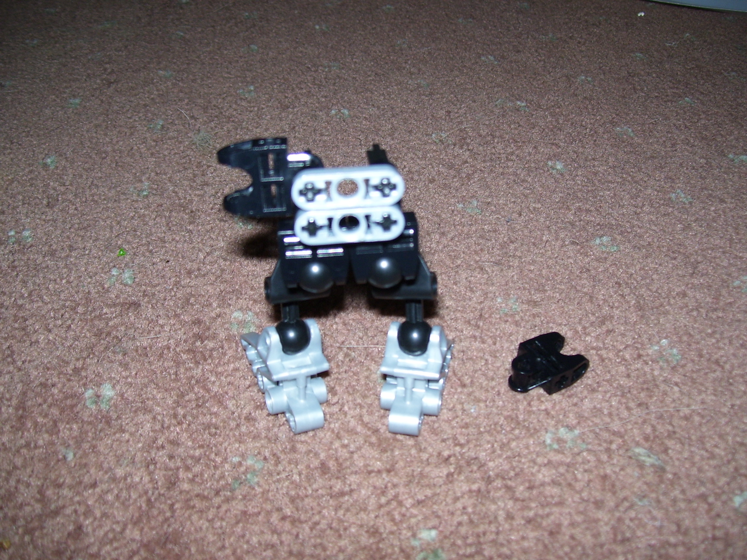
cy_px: 280
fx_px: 777
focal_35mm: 36
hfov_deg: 51.4
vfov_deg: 39.7
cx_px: 374
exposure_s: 1/60
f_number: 2.7
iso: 80
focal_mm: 6
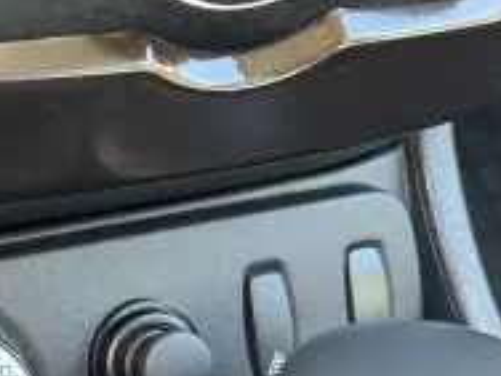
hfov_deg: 21.2
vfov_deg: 15.9
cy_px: 336
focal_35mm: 92
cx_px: 157
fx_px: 1332
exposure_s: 1/60
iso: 400
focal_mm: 6.86
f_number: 1.78
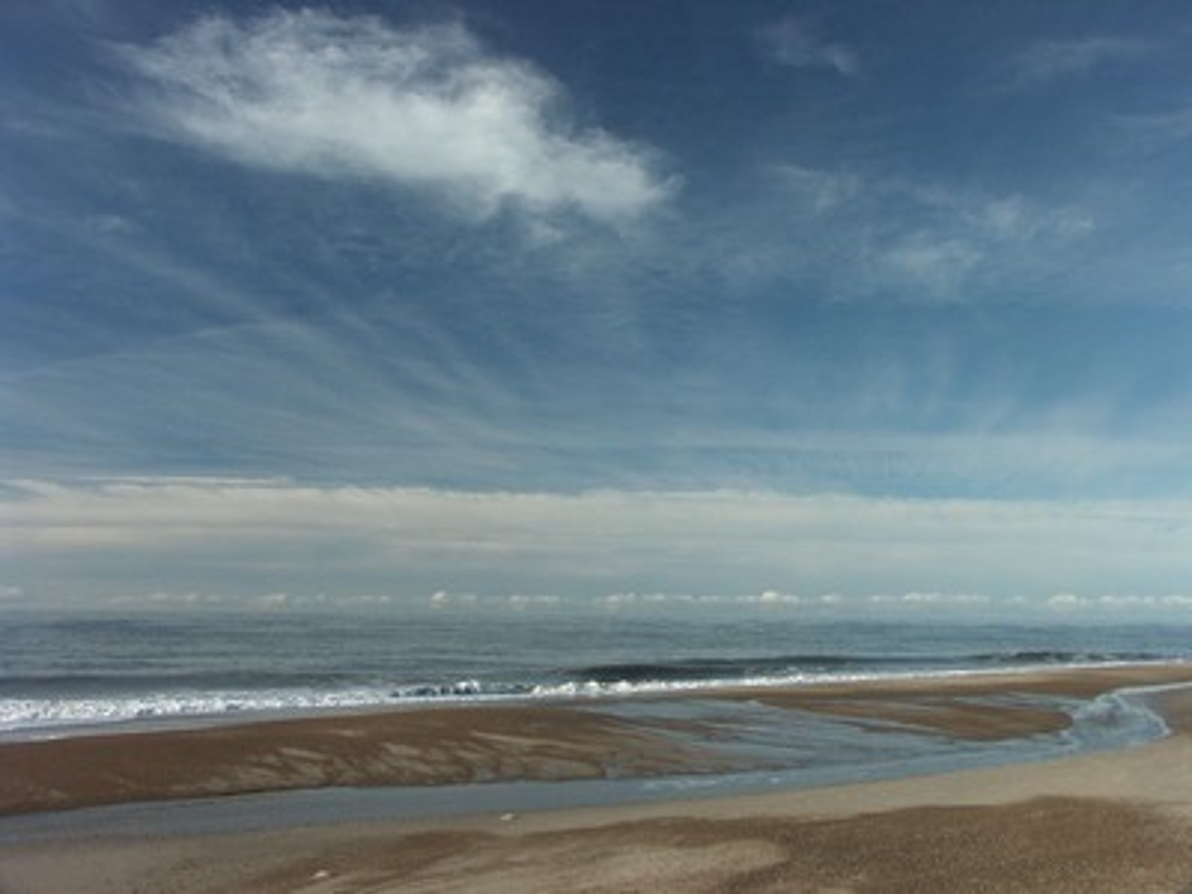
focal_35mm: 35
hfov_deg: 52.6
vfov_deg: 40.7
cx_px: 596
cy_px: 447
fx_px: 1205
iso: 200
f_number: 7.1
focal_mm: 9.16
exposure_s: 1/320
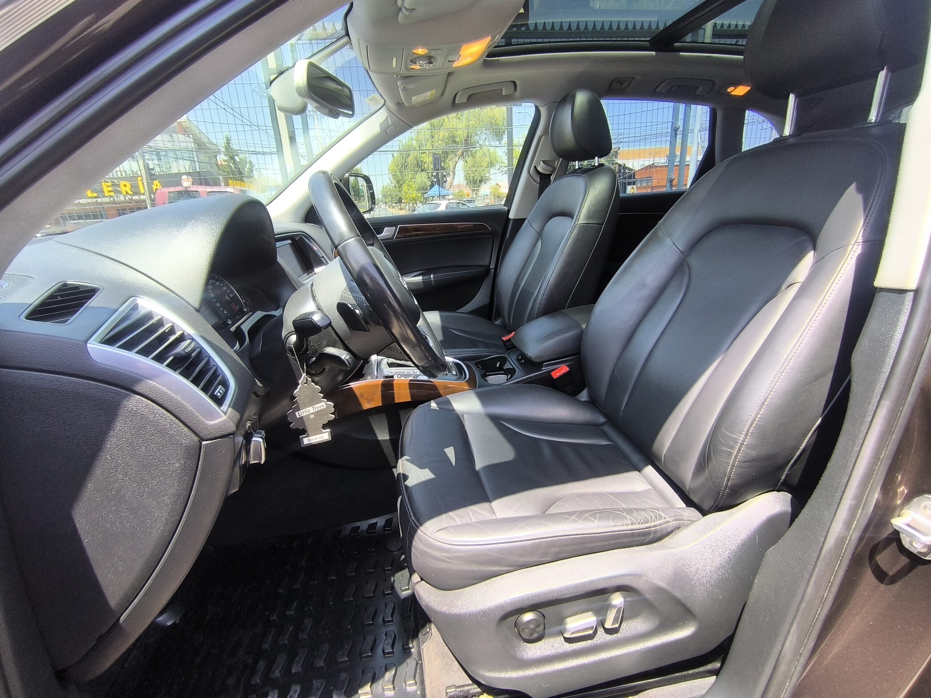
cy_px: 349
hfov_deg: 94.5
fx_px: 430
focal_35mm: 16
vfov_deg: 78.1
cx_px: 466
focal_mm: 1.65
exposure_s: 1/281
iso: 50
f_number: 2.2
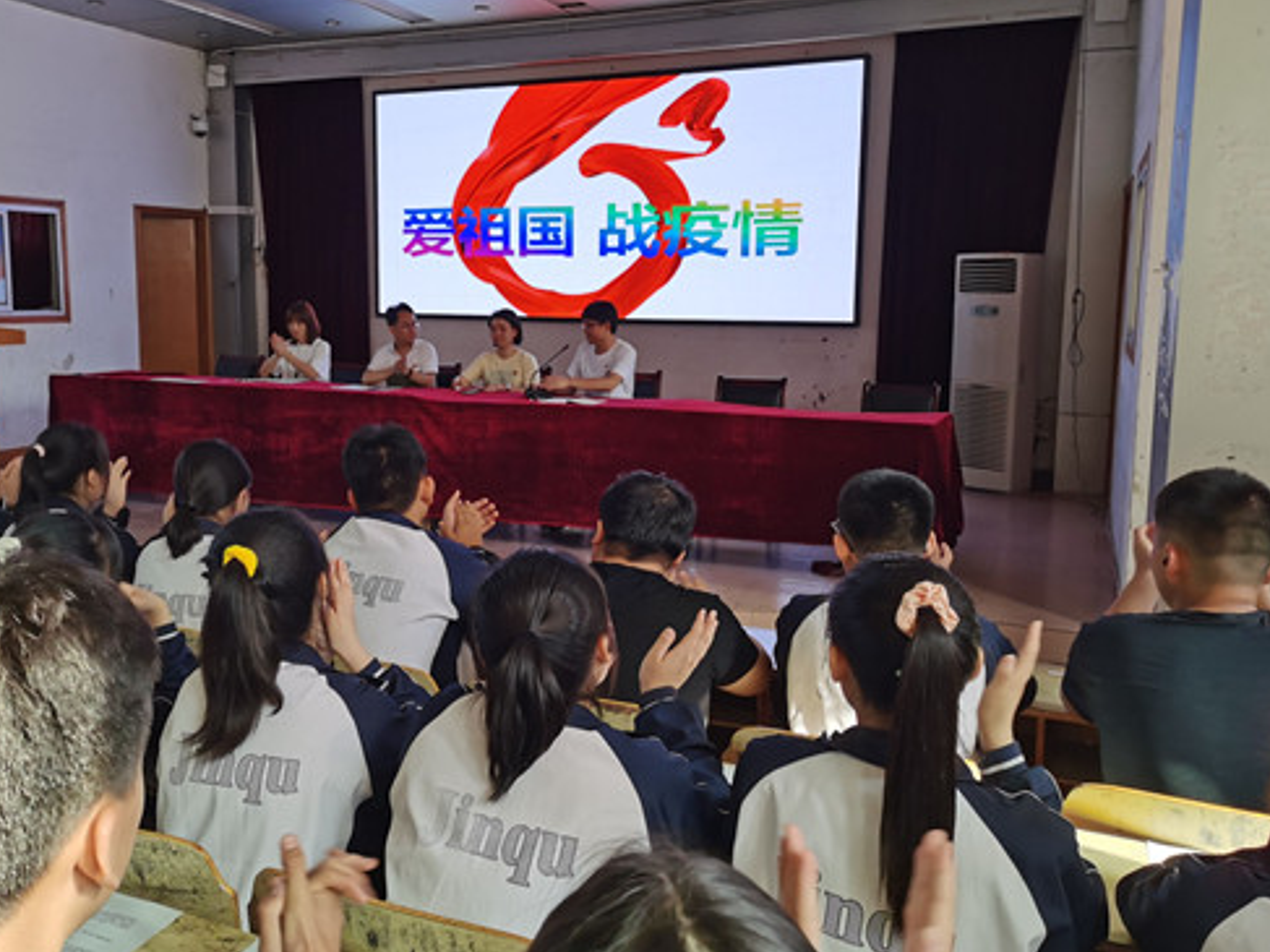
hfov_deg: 56.6
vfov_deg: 44.1
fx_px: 1174
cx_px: 549
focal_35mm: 32
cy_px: 417
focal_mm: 5.58
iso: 50
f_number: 1.8
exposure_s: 1/129
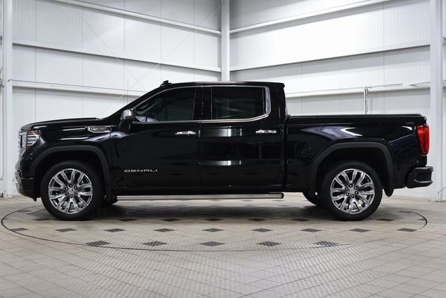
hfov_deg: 45.0
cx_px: 223
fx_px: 539
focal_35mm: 44
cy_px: 149
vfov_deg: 30.9
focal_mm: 29
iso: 1600
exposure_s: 1/60
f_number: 5.6
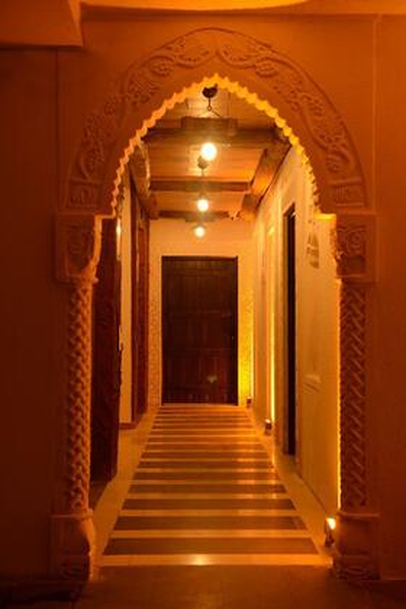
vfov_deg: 41.1
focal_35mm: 48
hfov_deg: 28.1
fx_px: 812
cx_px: 203
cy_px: 304
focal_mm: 48
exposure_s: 1/2.5
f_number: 4
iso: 80
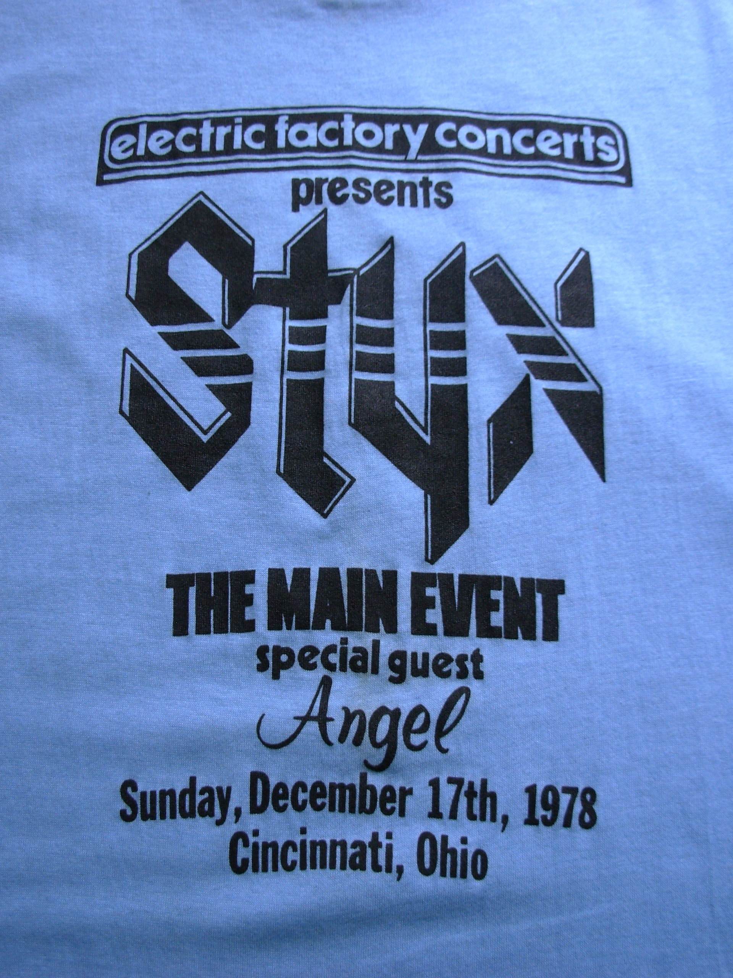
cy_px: 489
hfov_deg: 37.7
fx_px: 1073
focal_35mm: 38
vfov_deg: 49.0
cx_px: 366
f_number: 2.9
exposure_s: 1/108
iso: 50
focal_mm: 6.3
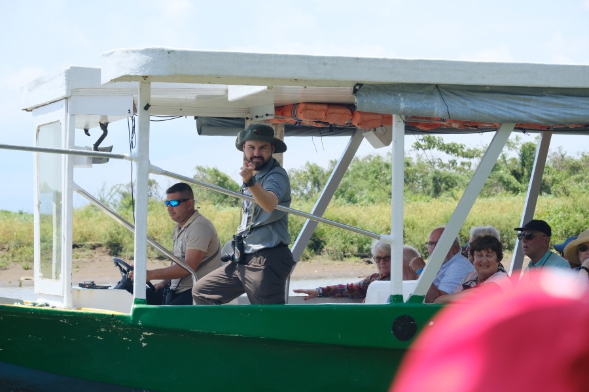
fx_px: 1718
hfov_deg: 19.5
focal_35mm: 105
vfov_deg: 13.0
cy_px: 196
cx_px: 294
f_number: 5.6
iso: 640
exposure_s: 1/1000
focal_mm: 70
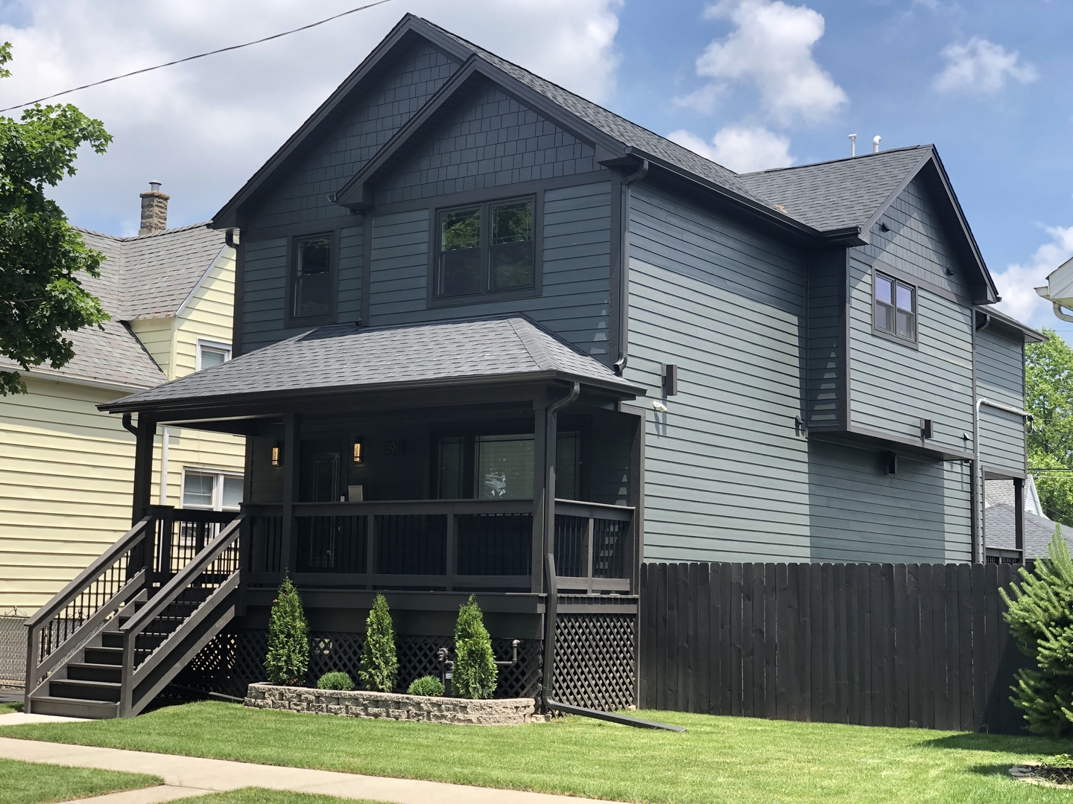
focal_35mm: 52
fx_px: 1612
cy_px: 402
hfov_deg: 36.8
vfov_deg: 28.0
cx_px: 536
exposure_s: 1/448
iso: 16
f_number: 2.4
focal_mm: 6
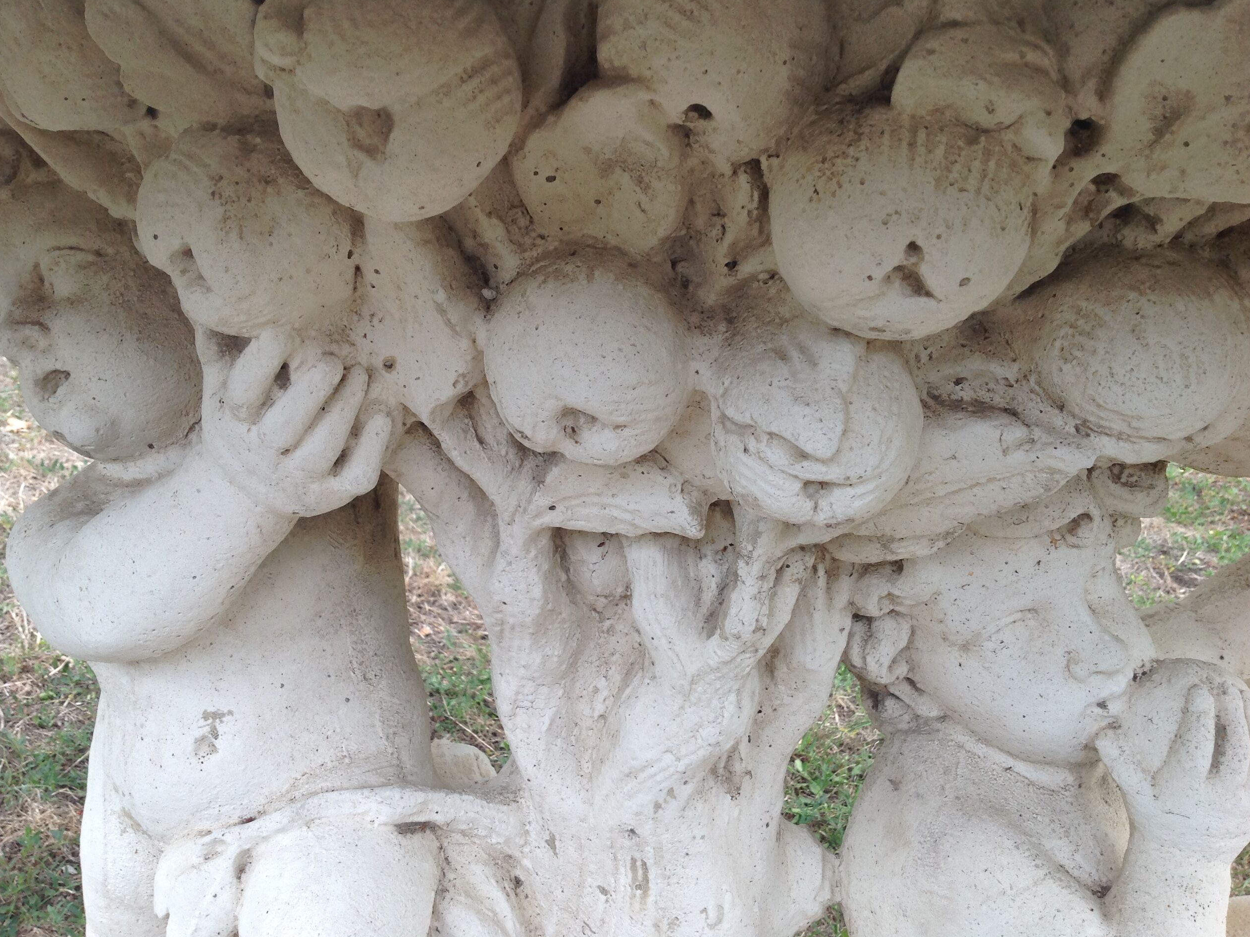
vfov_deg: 39.7
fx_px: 1300
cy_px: 469
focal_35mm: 36
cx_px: 631
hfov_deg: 51.4
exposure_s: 1/272
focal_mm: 4.28
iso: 50
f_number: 2.4
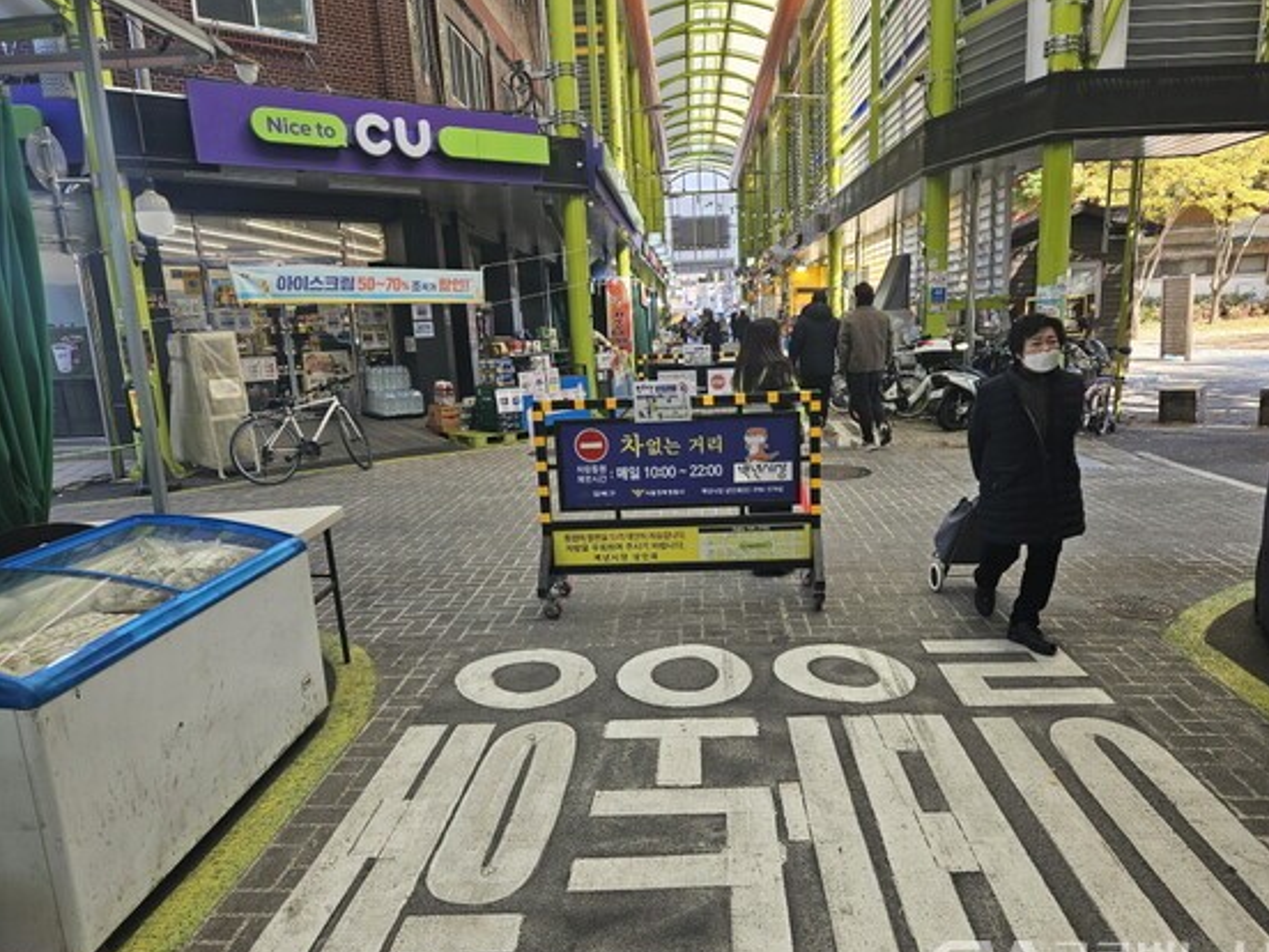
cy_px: 504
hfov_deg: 69.3
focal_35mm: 25
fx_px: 916
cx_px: 687
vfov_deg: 54.8
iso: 25
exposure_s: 1/120
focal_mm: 5.4
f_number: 1.8
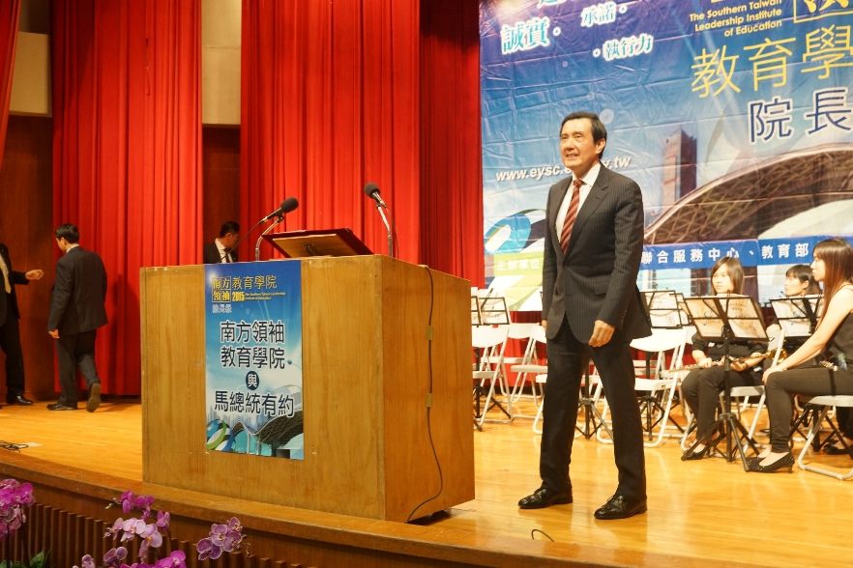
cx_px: 426
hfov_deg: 48.5
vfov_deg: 33.4
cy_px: 284
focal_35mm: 40
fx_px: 948
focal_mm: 40
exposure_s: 1/60
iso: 2000
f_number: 4
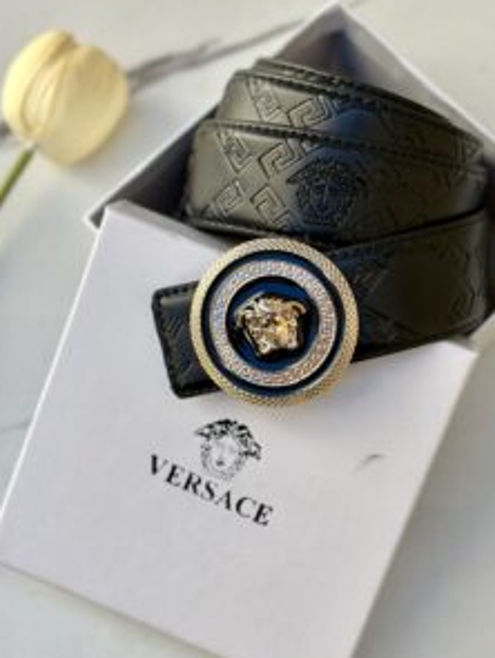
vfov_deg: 29.8
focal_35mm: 65
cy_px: 315
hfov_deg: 22.6
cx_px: 283
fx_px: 1237
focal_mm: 6.86
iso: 80
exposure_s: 1/1030
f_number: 1.78
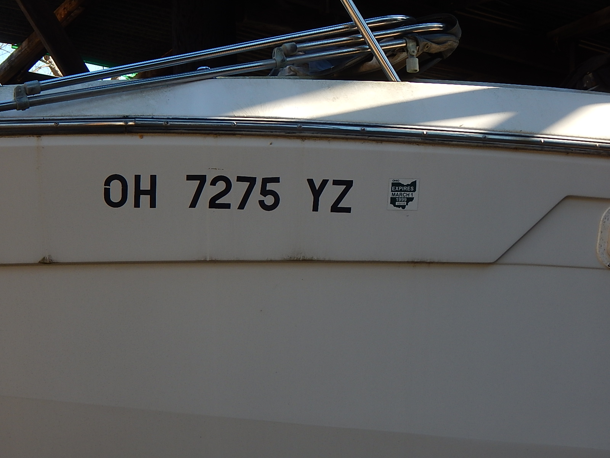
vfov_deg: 21.3
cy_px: 229
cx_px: 305
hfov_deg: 28.2
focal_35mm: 69
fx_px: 1216
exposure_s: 1/200
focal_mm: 12.3
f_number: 4.1
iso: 125
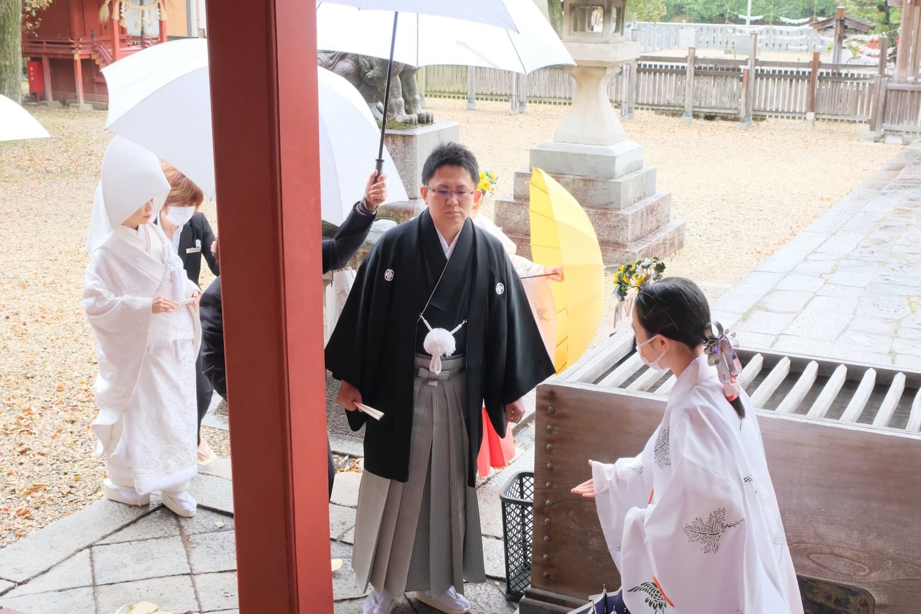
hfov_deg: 42.7
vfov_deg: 29.2
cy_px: 307
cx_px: 460
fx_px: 1177
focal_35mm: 46
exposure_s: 1/125
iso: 3200
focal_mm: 30.8
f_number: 8
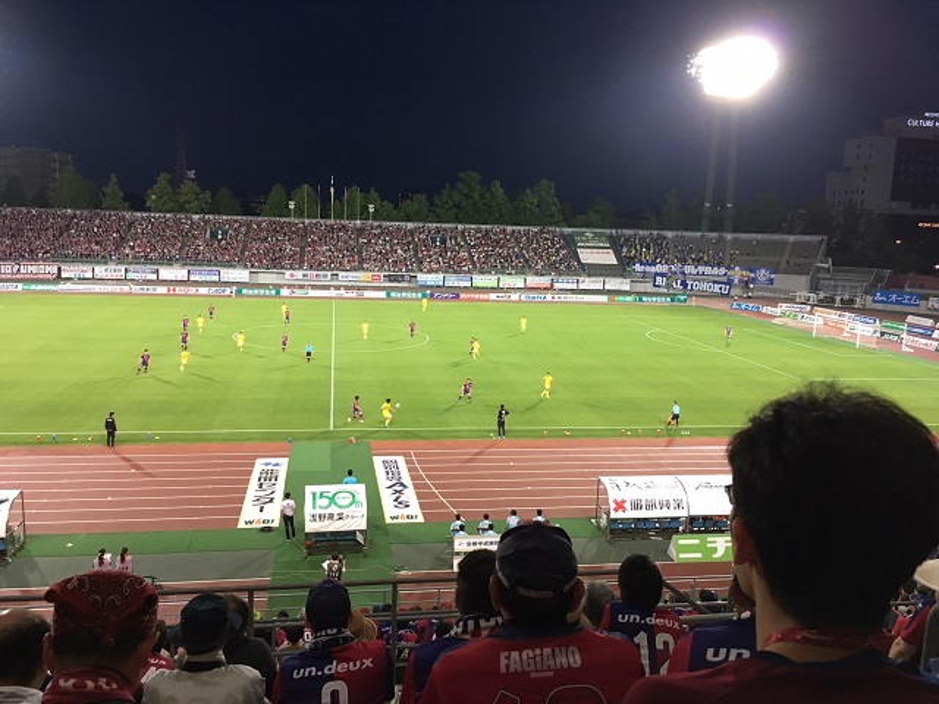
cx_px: 470
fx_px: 787
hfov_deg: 61.7
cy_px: 352
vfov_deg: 48.2
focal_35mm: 29
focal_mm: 4.15
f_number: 2.2
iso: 40
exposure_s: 1/30
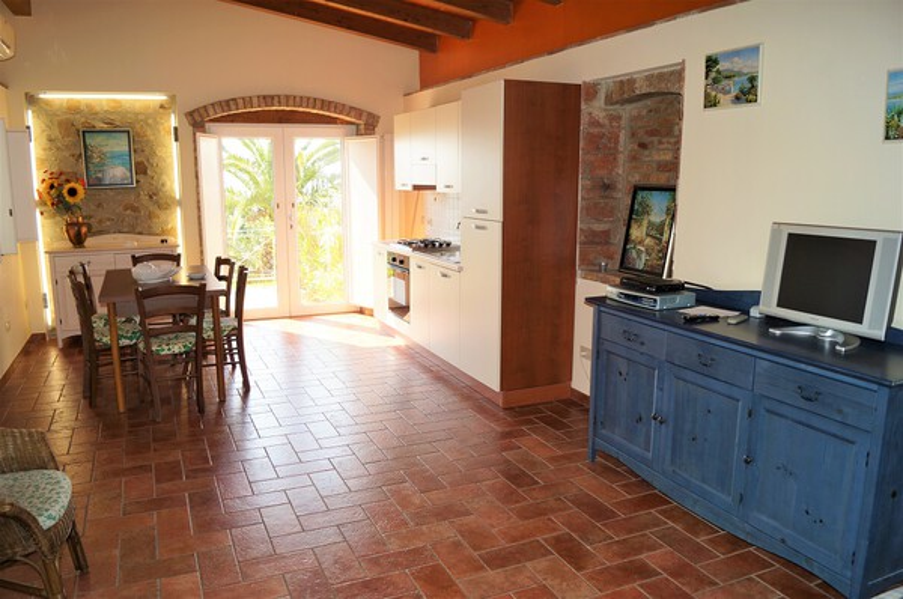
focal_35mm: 27
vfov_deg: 47.8
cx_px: 452
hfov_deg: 67.5
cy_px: 300
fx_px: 676
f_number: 4.5
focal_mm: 18
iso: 100
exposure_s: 1/80
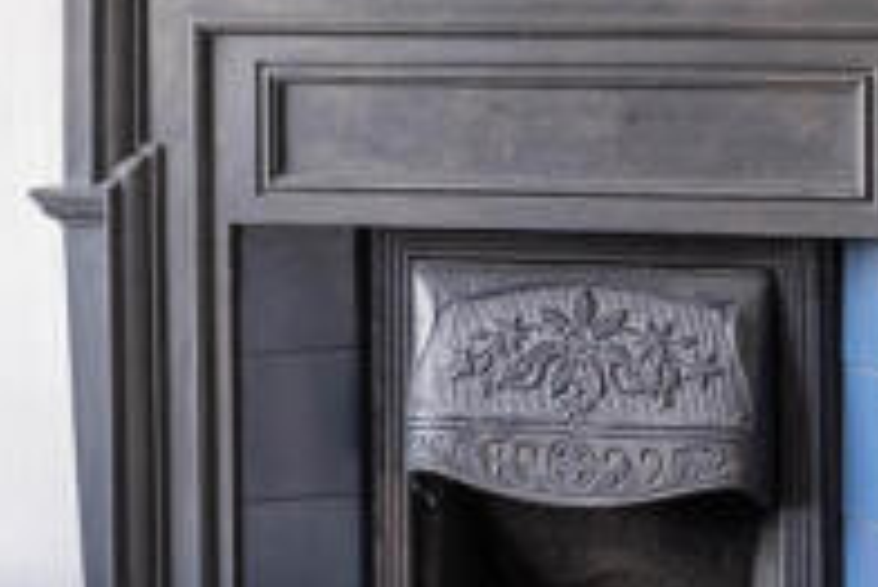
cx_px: 620
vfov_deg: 8.4
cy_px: 316
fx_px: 4003
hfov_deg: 12.5
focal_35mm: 164
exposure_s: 1/13
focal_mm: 32.9
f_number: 3.6
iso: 400
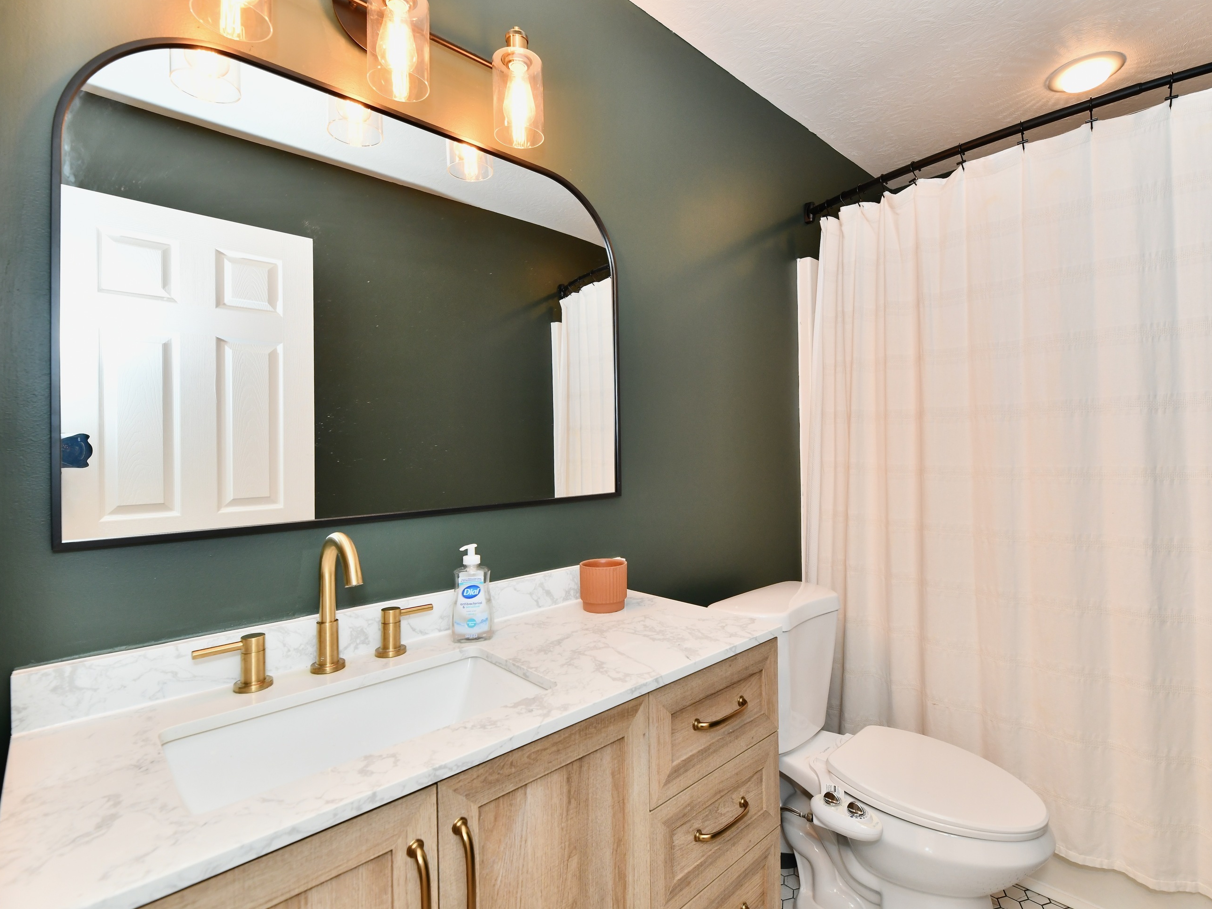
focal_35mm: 16
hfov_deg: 94.3
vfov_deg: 78.1
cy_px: 453
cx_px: 658
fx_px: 560
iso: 640
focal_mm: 14
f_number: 6.3
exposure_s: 1/60
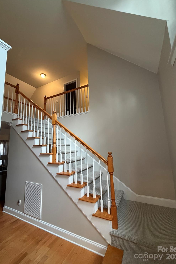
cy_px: 129
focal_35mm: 15
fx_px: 110
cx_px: 88
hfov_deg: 77.3
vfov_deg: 100.4
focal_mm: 2.22
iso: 500
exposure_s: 1/60
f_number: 2.2
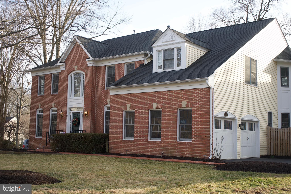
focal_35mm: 46
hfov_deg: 42.7
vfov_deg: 29.2
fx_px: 372
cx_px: 146
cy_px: 97
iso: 100
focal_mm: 46
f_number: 4.5
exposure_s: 1/200
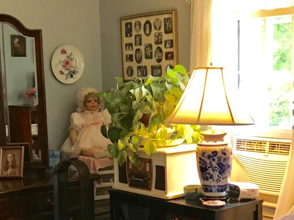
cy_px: 142
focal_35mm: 72
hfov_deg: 27.0
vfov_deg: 20.4
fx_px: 611
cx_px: 149
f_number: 1.8
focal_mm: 3.99
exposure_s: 1/15
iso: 50
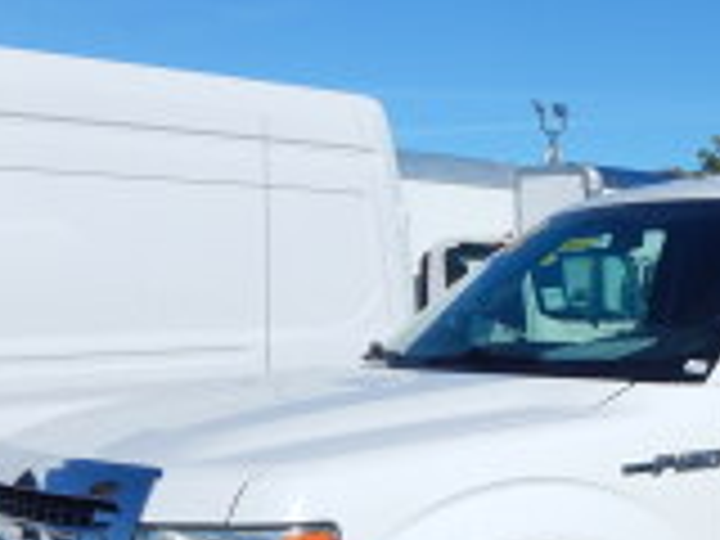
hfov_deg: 25.0
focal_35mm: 75
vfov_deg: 18.8
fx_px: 1560
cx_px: 680
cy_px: 610
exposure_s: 1/1500
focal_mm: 5.6
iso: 125
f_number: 6.5
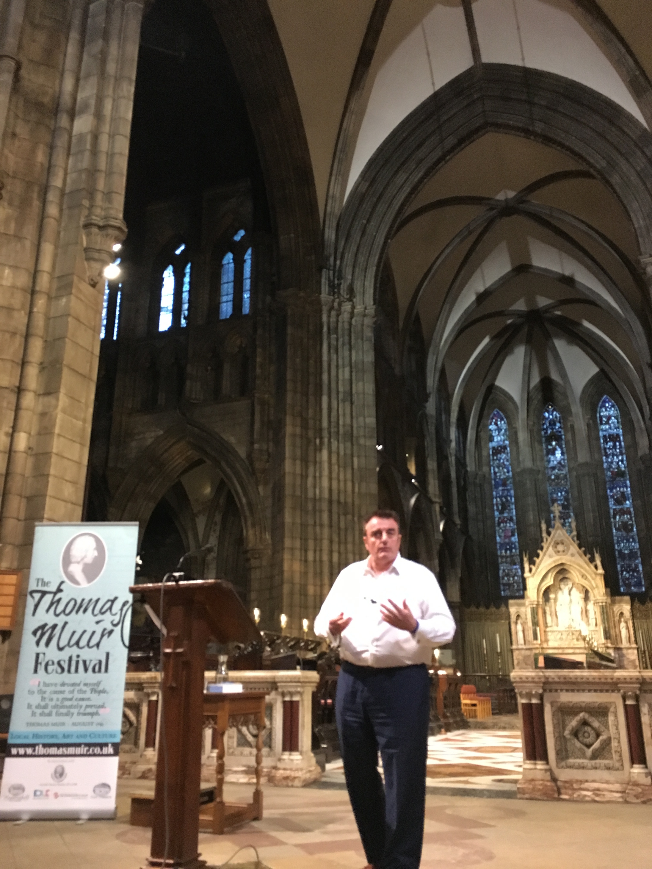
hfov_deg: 48.2
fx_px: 728
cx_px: 326
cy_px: 434
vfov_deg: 61.7
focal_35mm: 29
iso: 250
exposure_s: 1/17
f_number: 2.2
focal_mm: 4.15
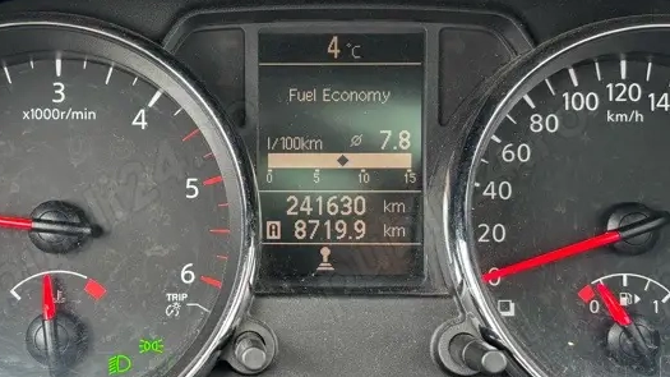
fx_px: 959
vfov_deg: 22.2
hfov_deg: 37.9
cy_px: 211
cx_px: 205
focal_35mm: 54
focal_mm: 5.96
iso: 160
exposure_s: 1/57
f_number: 1.6
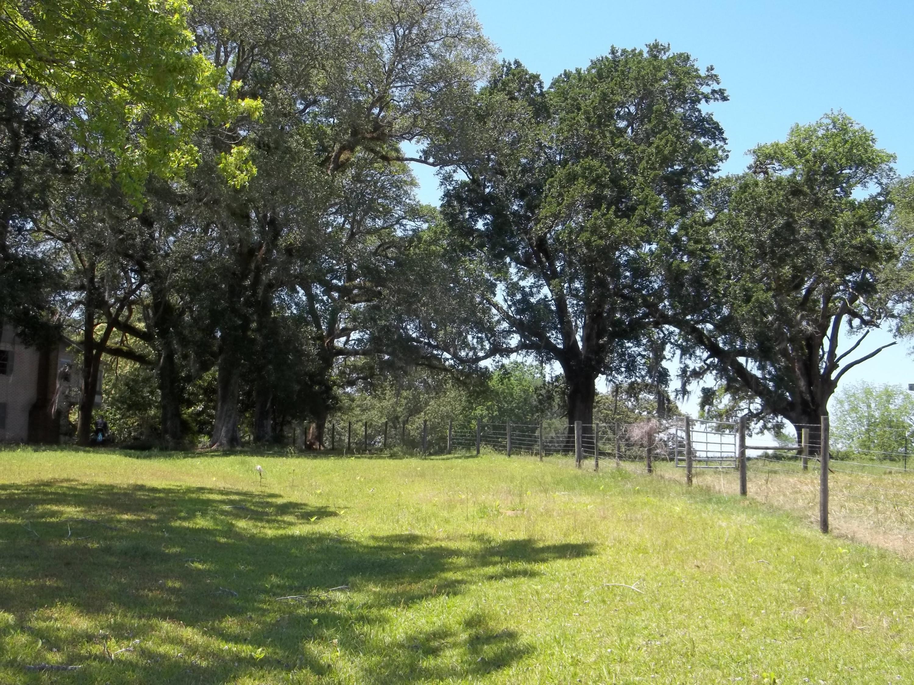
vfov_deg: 31.5
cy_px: 342
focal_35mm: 46
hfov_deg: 41.2
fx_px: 1215
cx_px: 457
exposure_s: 1/320
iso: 64
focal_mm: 8.3
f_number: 3.7
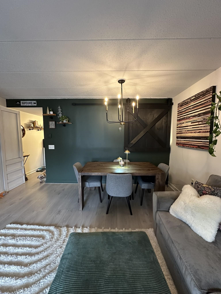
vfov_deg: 102.1
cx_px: 110
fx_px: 119
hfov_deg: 85.7
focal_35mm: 14
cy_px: 147
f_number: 2.2
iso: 500
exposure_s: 1/60
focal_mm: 2.22
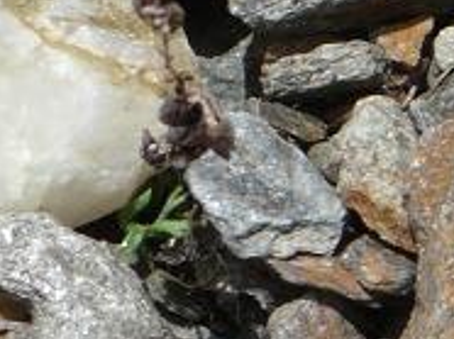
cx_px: -683
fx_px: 30153
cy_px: 318
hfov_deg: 0.9
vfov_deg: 0.6
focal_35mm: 2302
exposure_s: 1/500
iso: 100
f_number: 8
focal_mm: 71.6
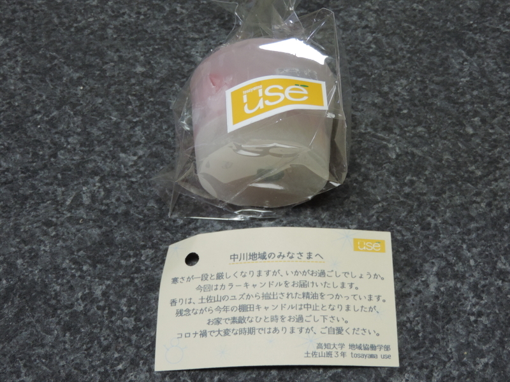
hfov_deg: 27.8
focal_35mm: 70
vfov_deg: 21.0
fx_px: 1031
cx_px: 255
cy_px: 191
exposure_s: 1/15
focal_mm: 12.4
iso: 400
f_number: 3.9
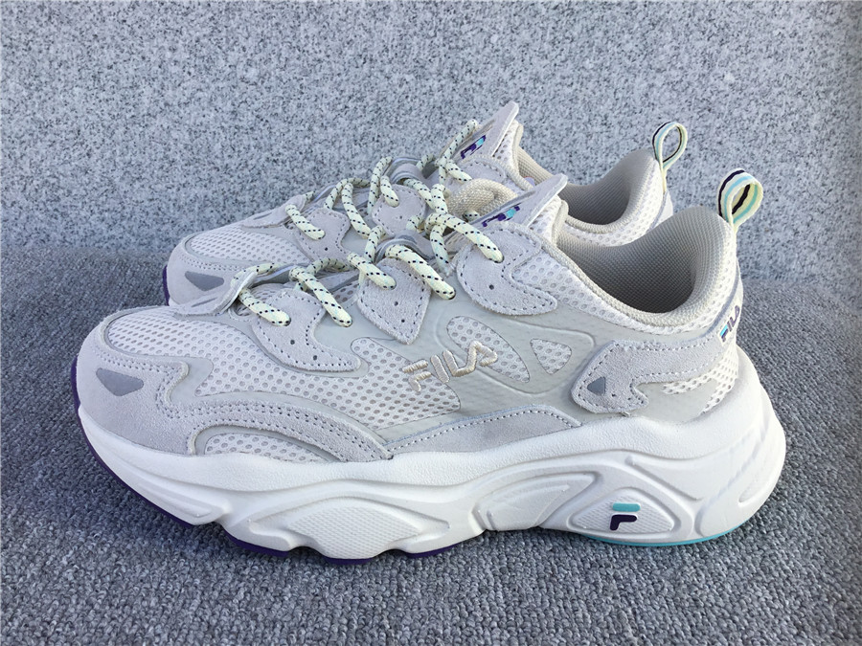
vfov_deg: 45.4
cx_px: 431
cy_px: 323
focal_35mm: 31
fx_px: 772
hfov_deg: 58.4
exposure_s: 1/367
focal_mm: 3.3
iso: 25
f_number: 2.4
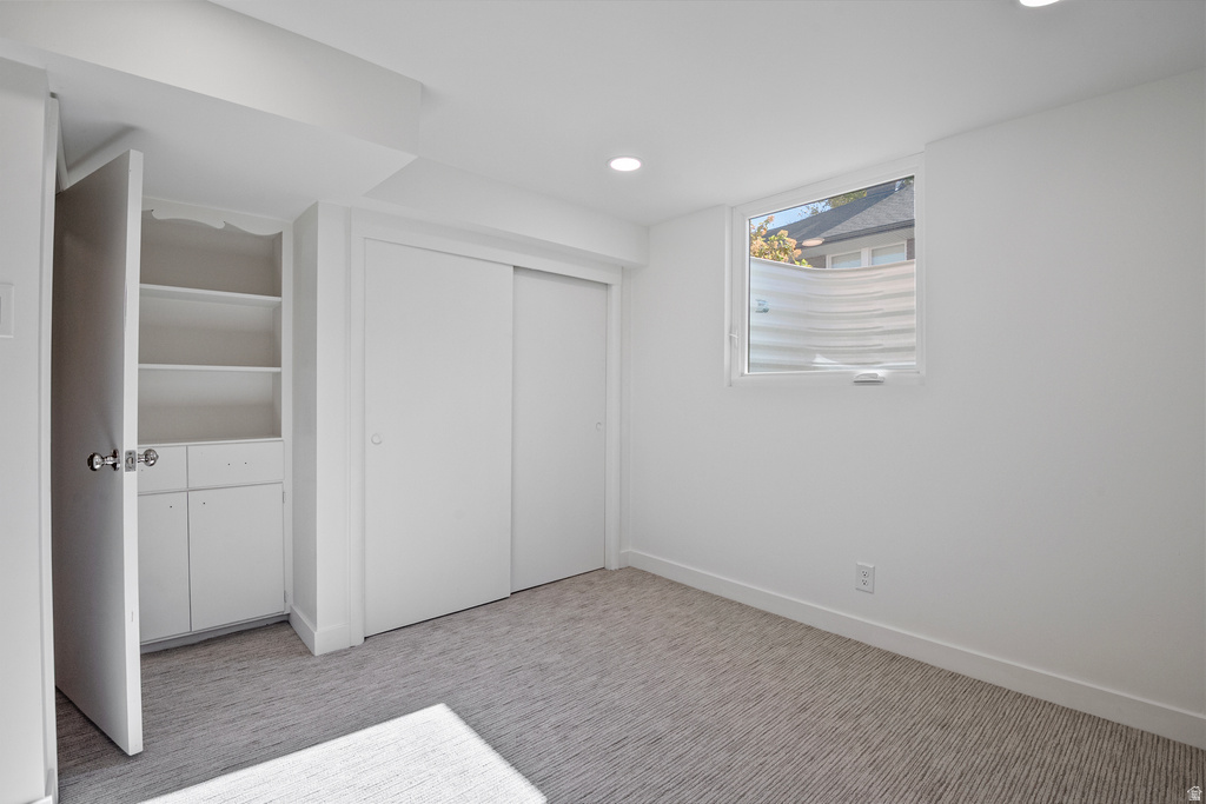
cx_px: 603
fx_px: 536
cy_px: 402
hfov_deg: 96.7
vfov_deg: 73.8
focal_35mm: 16
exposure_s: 1/160
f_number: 8
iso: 1250
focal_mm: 16
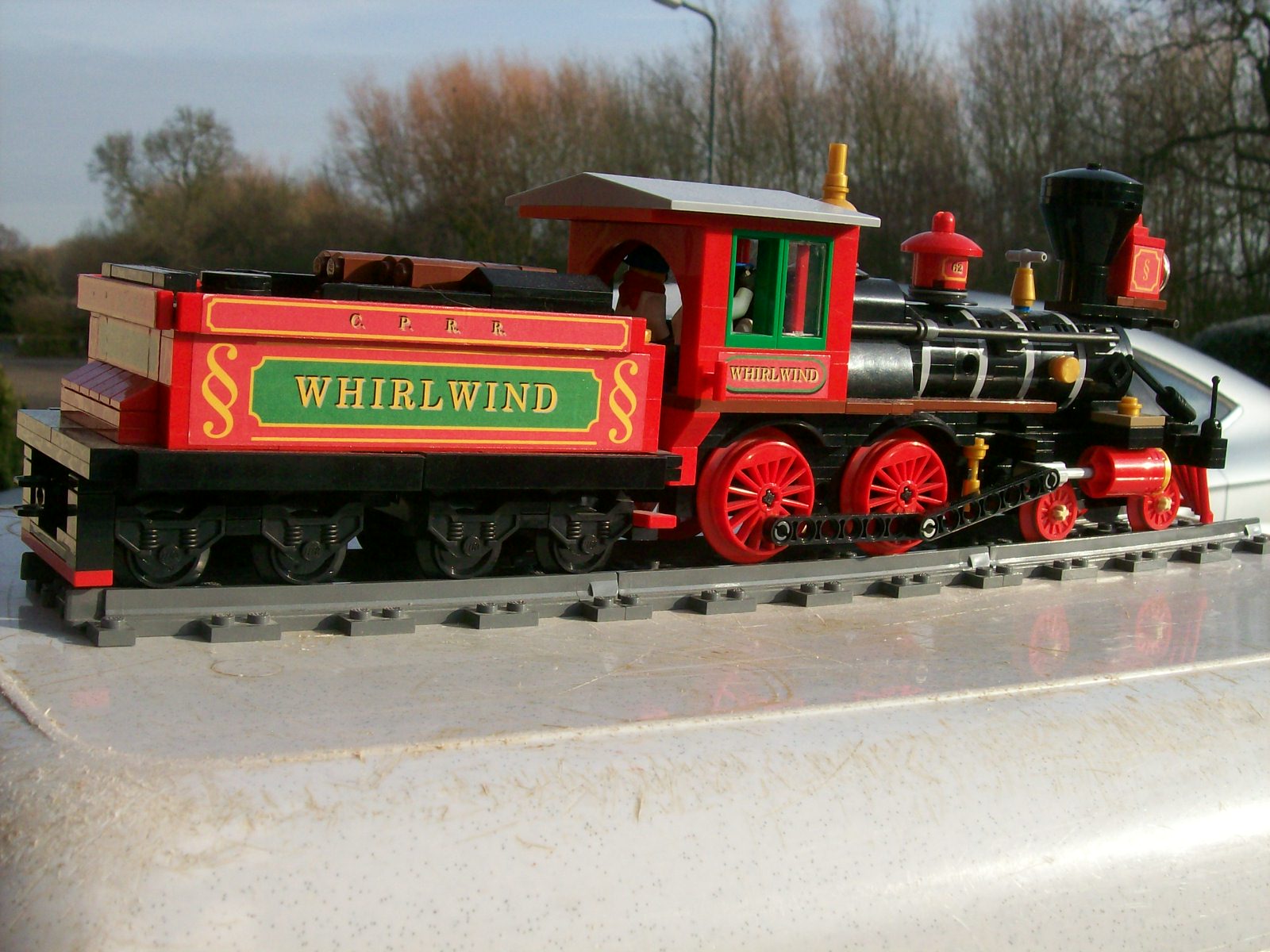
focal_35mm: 45
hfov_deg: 42.1
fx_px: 1651
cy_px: 476
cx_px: 635
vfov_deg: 32.2
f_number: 5.4
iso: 80
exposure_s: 1/550
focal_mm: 7.6
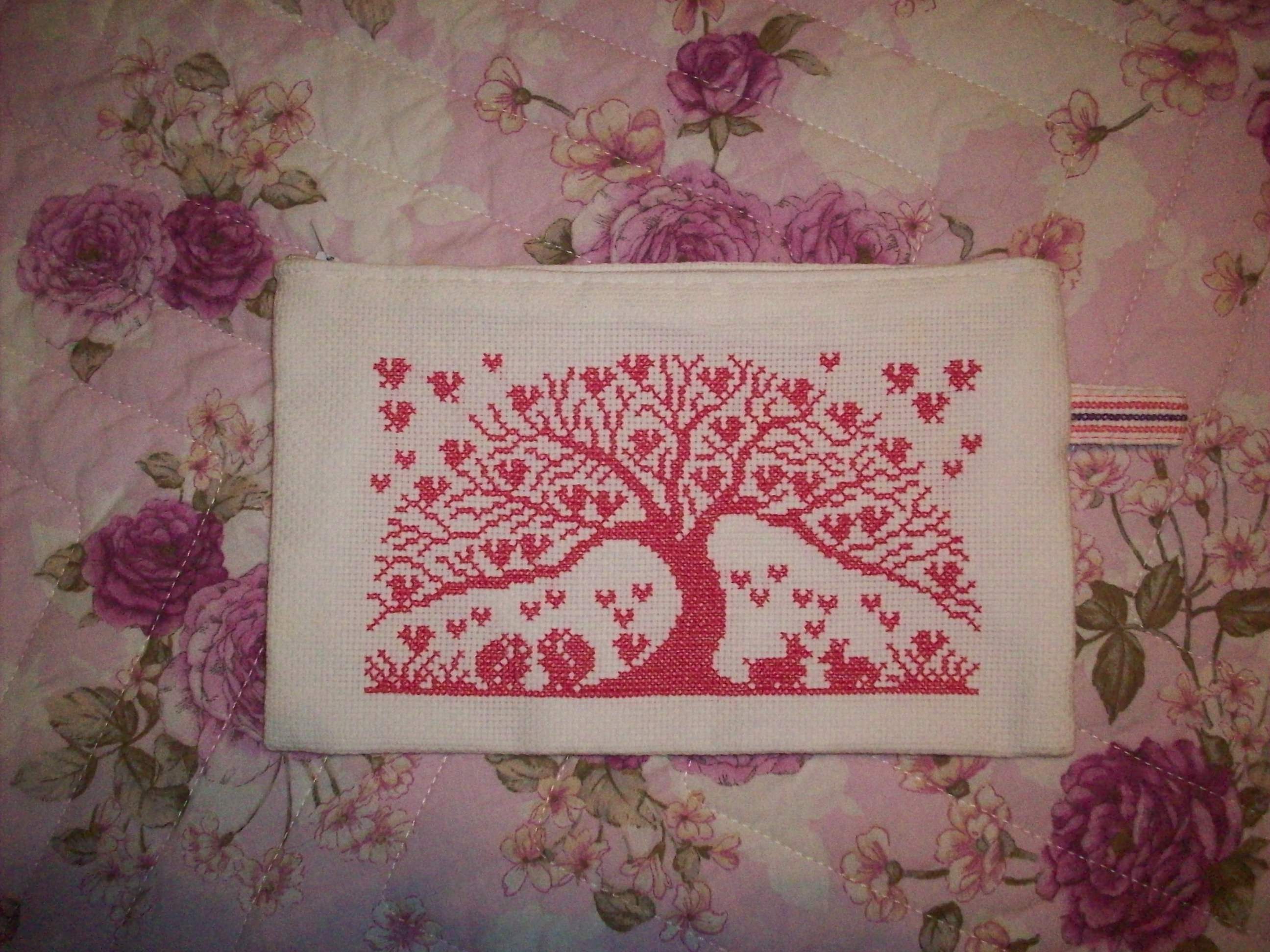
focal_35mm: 37
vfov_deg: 38.7
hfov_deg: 50.1
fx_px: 1357
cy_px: 476
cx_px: 635
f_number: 2.8
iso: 400
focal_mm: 6.2
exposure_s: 1/128
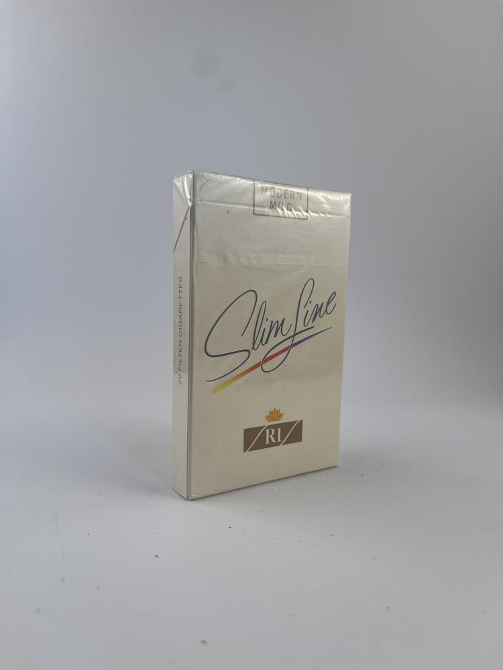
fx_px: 504
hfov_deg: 53.1
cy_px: 335
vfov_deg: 67.3
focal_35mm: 26
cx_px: 252
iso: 40
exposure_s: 1/173
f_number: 1.6
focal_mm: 5.1
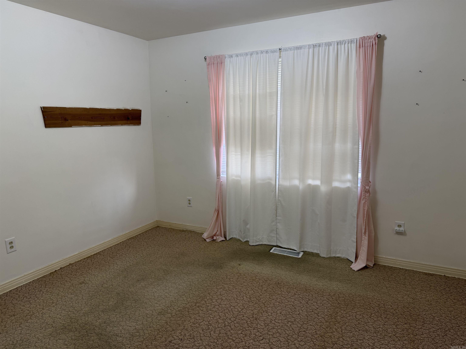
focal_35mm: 24
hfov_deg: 71.6
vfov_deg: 56.8
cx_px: 233
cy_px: 174
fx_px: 323
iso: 100
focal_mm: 6.76
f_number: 1.78
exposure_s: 1/60
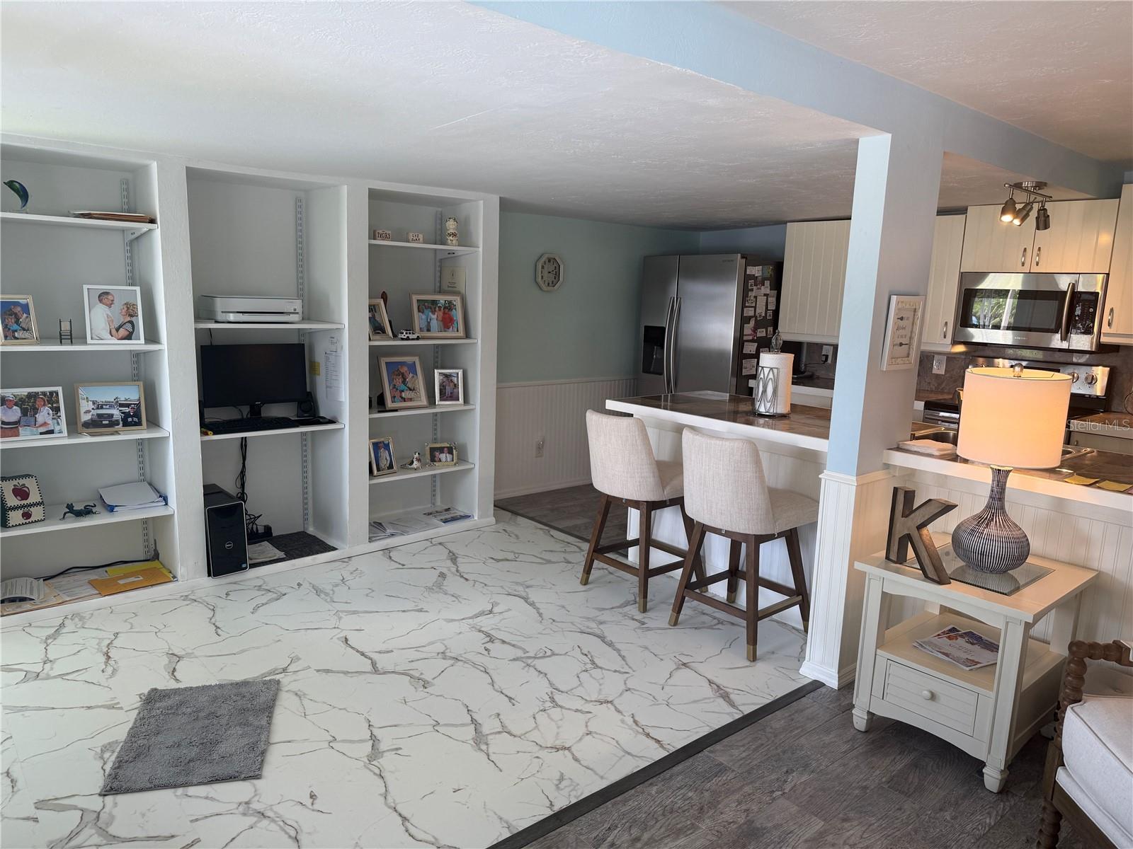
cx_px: 566
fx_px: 786
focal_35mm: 24
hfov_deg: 71.6
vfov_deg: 56.8
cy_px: 424
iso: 80
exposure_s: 1/120
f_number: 1.78
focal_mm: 6.76
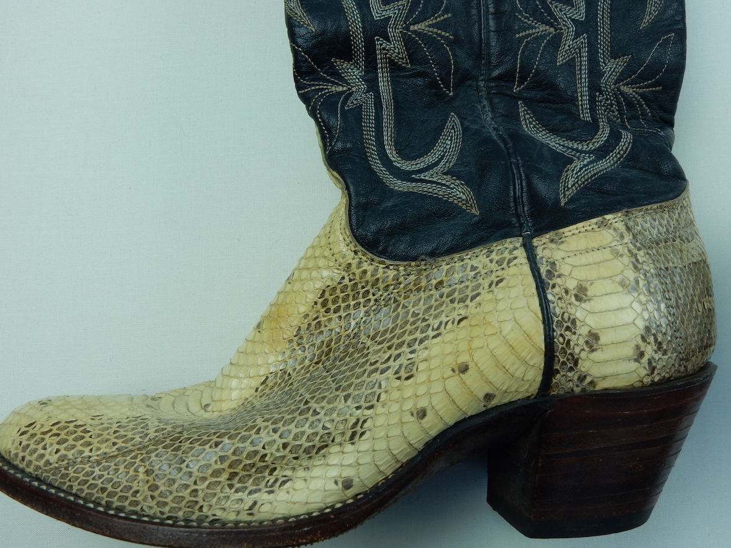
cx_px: 366
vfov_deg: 39.7
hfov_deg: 51.3
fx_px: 760
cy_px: 274
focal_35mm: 36
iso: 125
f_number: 4
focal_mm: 6.4
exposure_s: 1/80
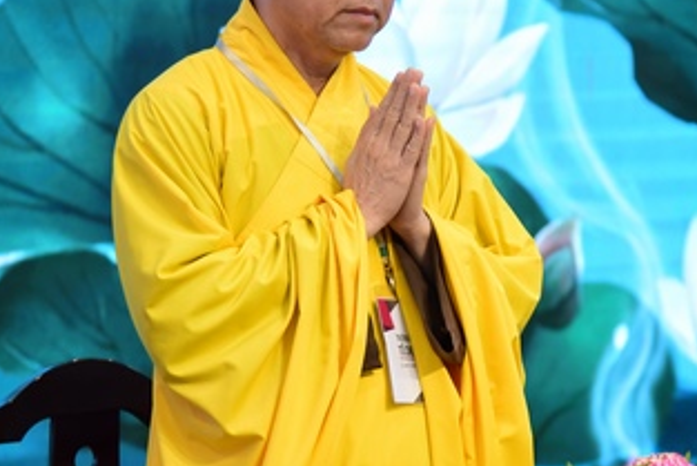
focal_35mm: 162
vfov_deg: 8.5
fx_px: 3138
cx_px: 430
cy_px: 134
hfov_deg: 12.7
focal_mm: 78
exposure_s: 1/50
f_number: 4
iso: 800
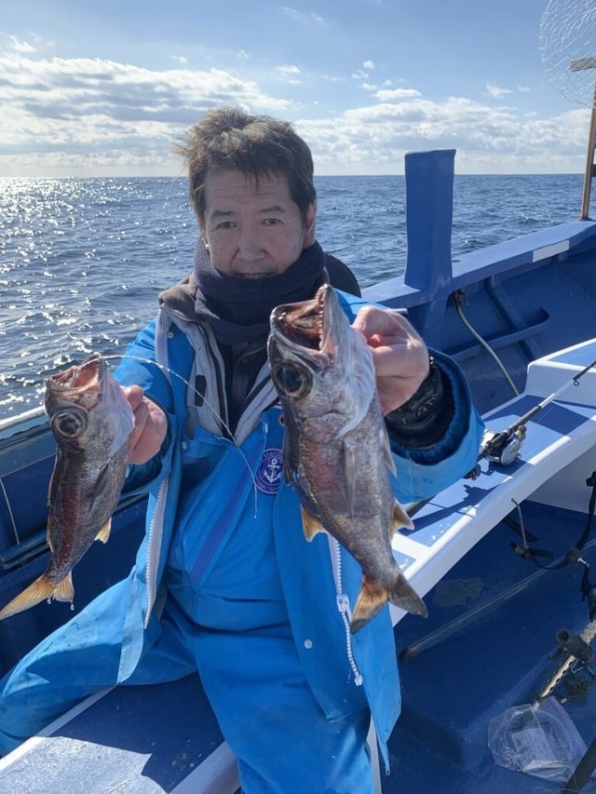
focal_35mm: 26
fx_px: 597
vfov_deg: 67.3
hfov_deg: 53.1
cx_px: 298
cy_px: 397
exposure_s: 1/1513
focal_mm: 4.25
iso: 25
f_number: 1.8
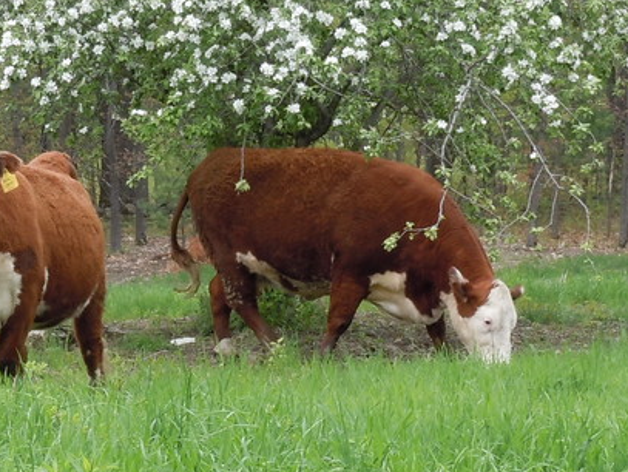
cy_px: 231
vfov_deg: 8.0
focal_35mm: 186
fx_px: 3377
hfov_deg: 10.6
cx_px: 231
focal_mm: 13.2
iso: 100
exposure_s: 1/125
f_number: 5.2
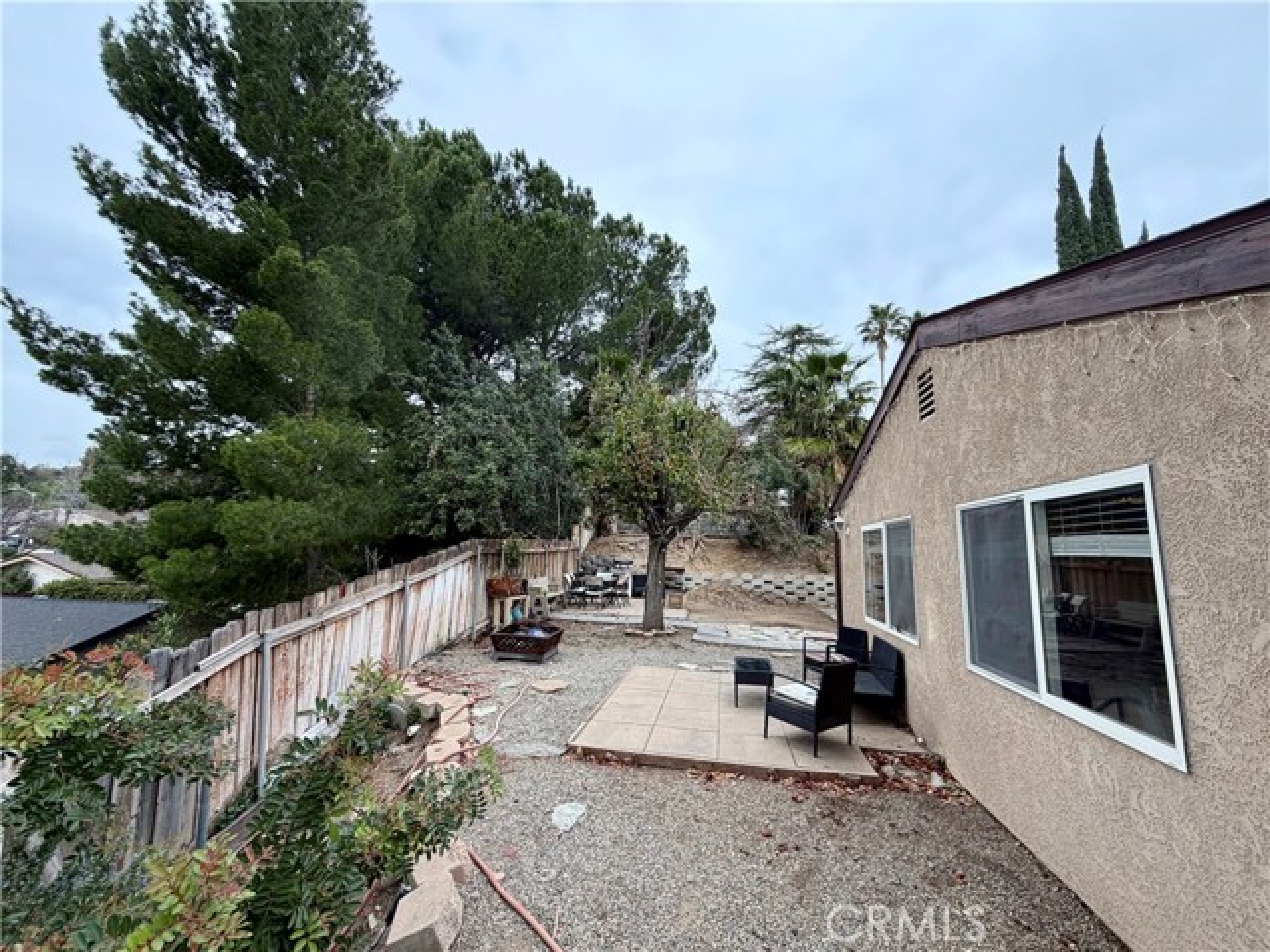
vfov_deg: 85.7
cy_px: 476
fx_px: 514
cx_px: 635
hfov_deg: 102.1
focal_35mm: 14
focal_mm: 2.22
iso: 64
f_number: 2.2
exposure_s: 1/468
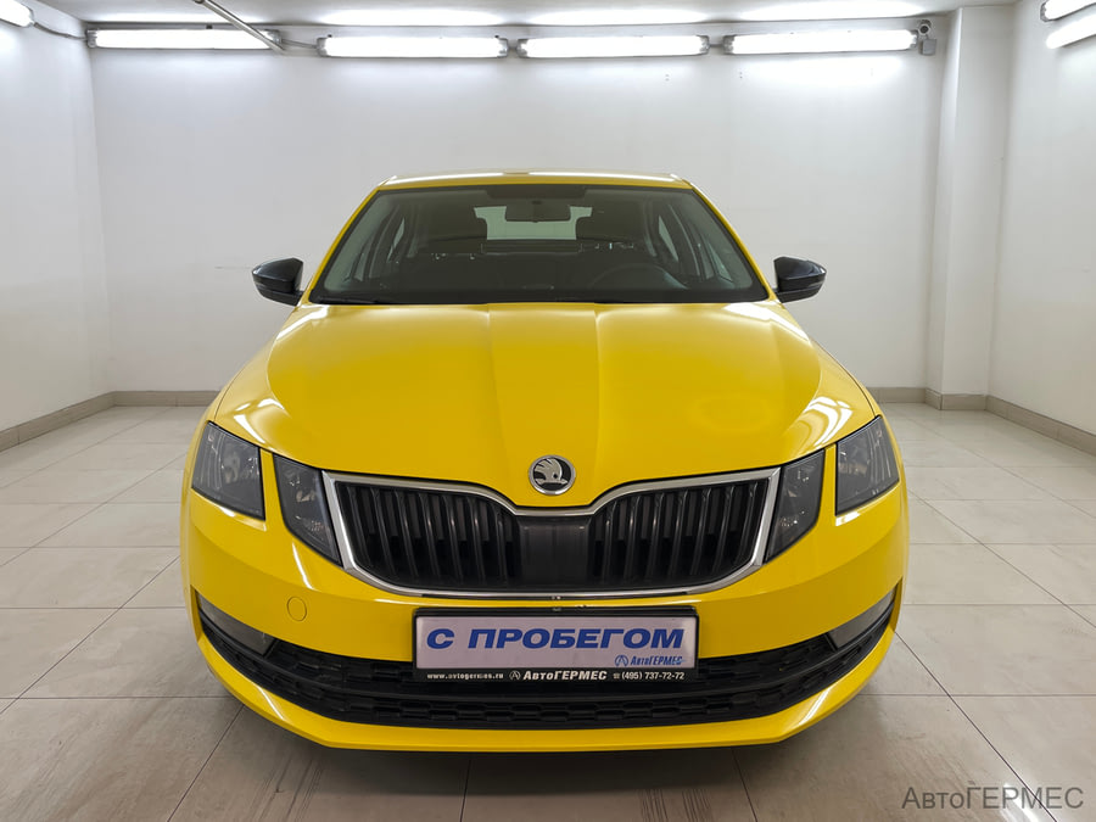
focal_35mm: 26
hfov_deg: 67.3
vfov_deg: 53.1
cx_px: 548
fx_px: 823
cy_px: 411
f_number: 1.6
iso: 64
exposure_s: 1/100
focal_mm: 4.2
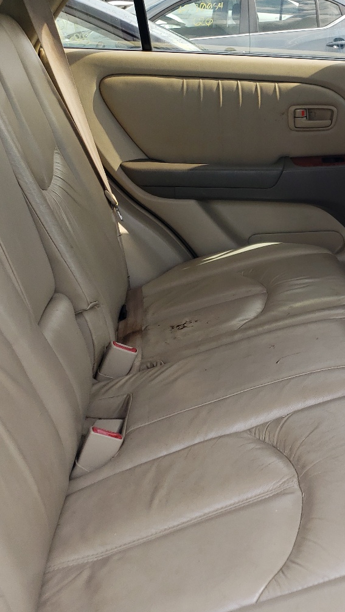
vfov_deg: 45.3
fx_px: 731
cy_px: 260
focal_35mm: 45
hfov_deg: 24.9
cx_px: 370
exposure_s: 1/385
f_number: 1.5
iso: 50
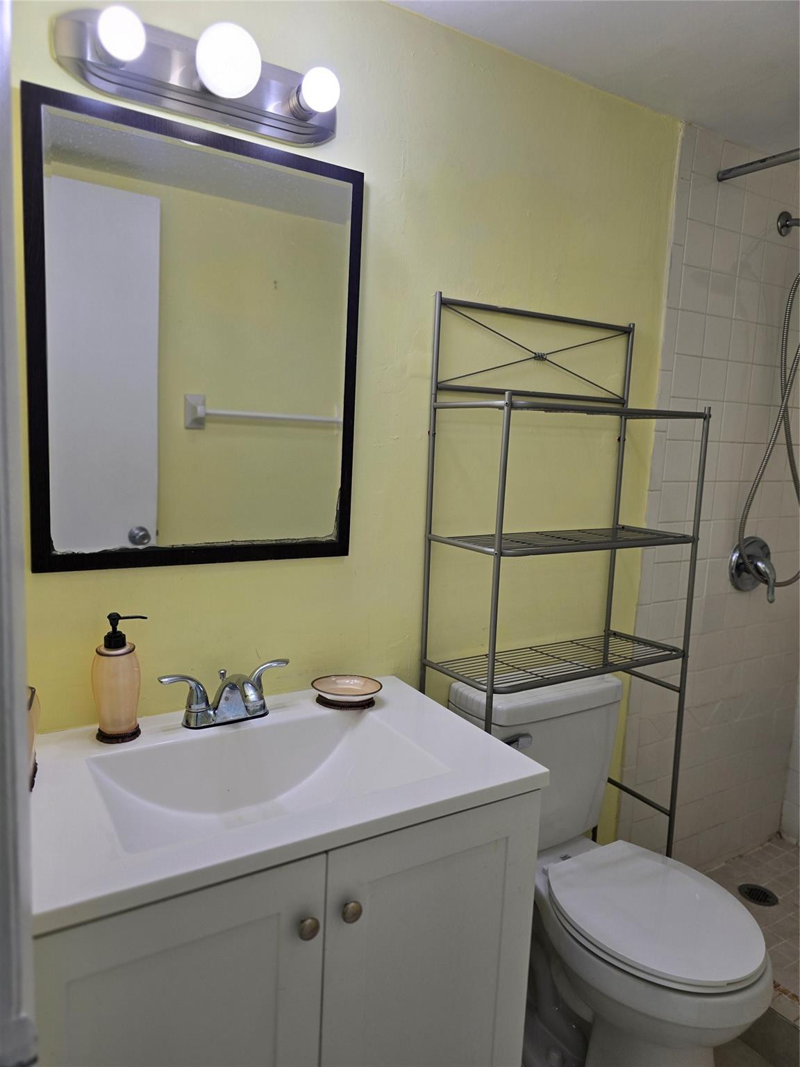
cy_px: 534
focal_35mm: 23
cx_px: 400
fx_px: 709
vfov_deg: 73.9
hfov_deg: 58.9
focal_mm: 6.3
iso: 40
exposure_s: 1/120
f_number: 1.7
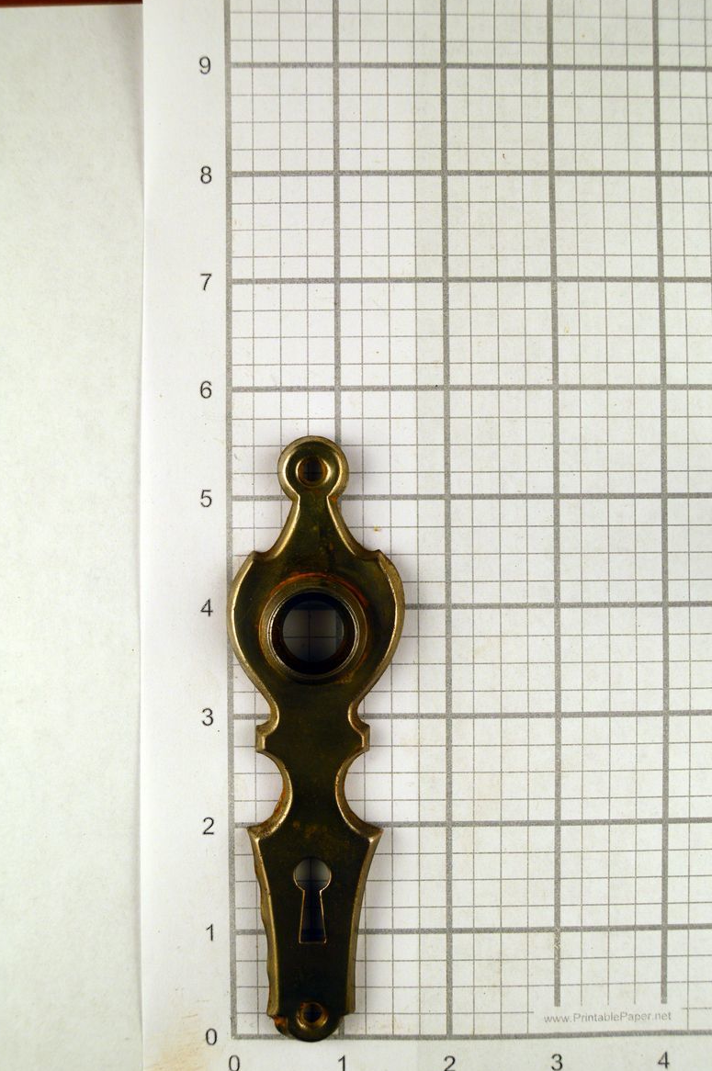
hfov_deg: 37.3
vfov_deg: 53.8
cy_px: 545
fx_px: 1056
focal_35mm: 36
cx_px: 358
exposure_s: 1/60
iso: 140
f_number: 5.6
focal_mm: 23
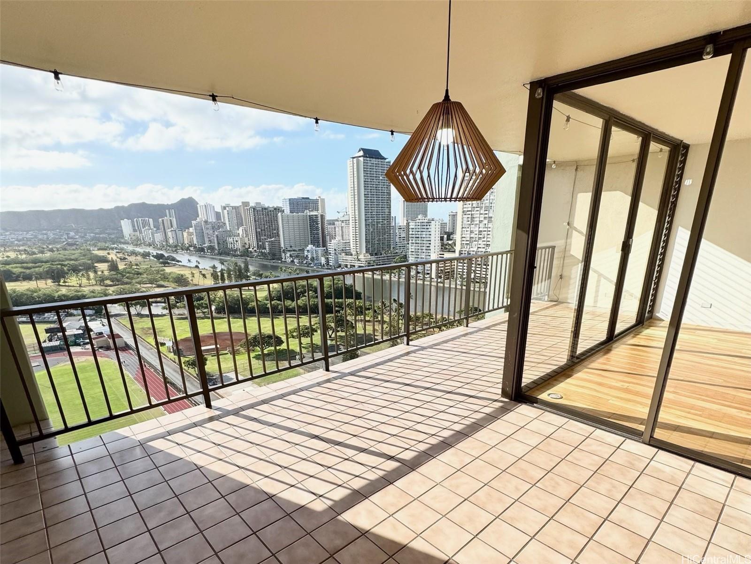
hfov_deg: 102.1
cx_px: 376
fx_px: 304
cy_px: 282
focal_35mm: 14
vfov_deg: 85.7
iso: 50
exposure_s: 1/1976
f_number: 2.2
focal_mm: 2.22
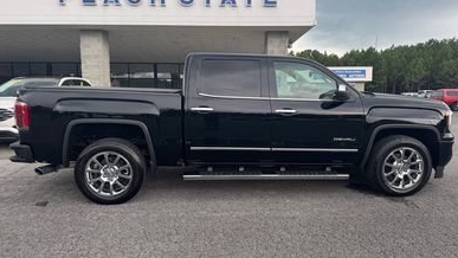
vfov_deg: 42.9
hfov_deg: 69.8
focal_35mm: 27
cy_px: 133
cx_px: 233
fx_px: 328
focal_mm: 6.76
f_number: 1.78
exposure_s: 1/567
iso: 80
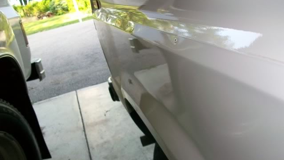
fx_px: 264
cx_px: 142
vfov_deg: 33.5
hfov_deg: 56.6
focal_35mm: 35
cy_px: 105
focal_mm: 5.7
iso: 160
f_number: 2.8
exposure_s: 1/100
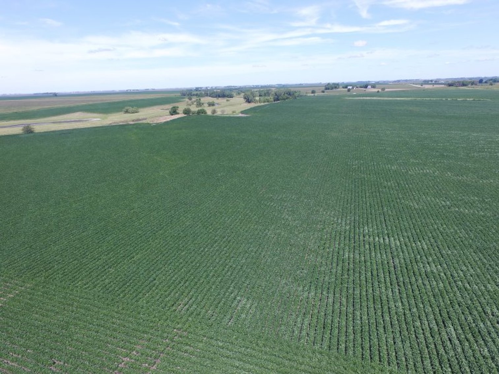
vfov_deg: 66.0
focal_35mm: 20
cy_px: 187
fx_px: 288
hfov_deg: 81.7
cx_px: 250
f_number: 2.8
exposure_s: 1/518
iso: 100
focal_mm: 3.61
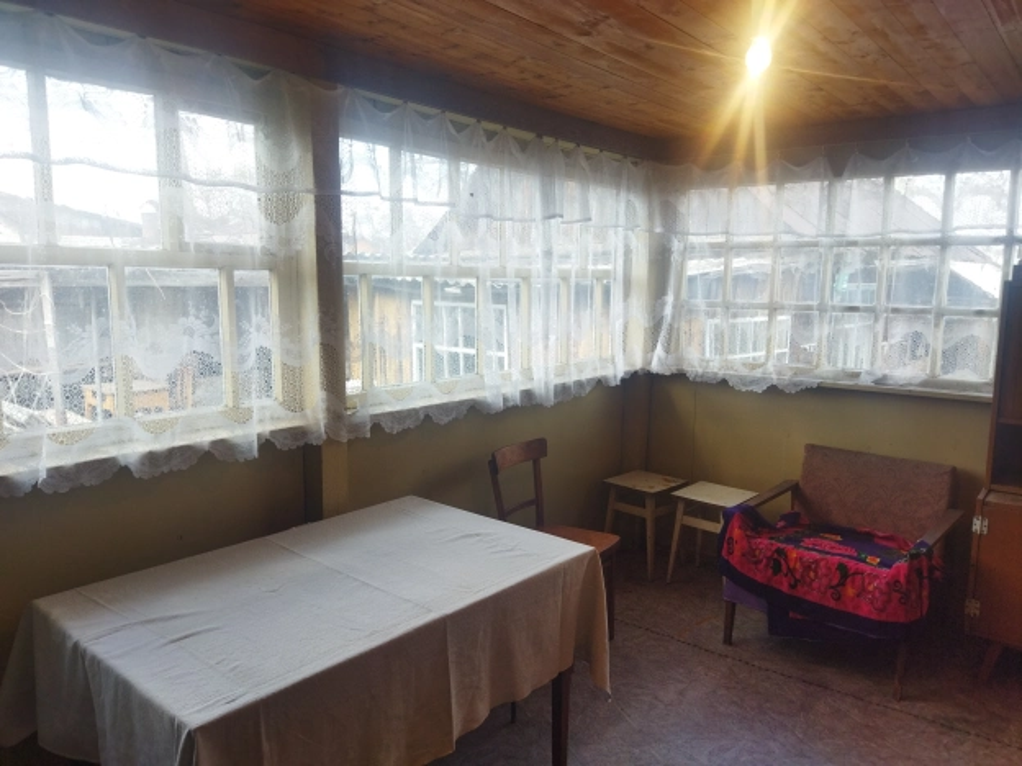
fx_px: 797
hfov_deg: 65.3
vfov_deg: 51.4
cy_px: 383
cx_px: 511
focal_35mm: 27
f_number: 1.79
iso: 100
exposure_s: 1/144
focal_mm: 4.71
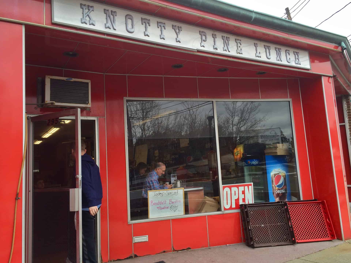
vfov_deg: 48.2
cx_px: 176
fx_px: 294
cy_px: 132
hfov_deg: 61.7
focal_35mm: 29
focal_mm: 4.15
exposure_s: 1/258
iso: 32
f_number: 2.2
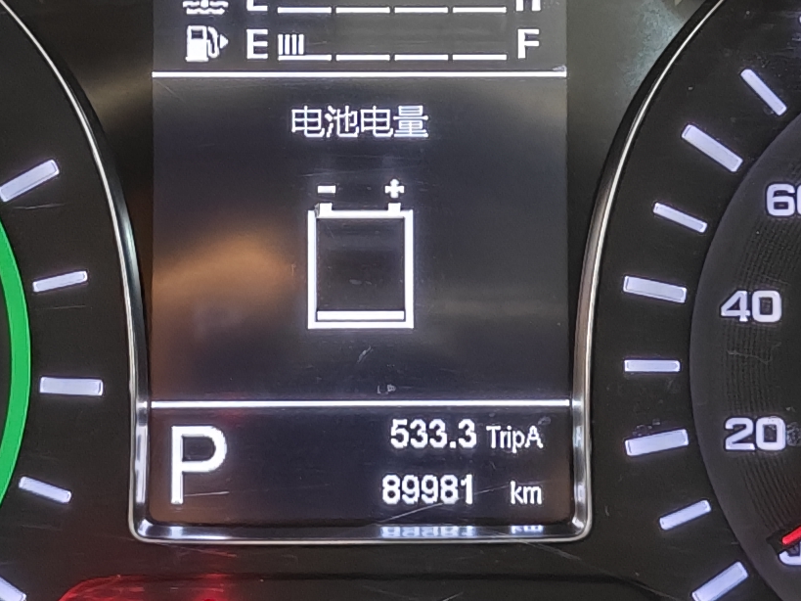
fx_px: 2661
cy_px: 247
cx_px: 364
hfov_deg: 17.1
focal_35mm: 115
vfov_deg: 12.9
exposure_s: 1/25
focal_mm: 8.7
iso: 2500
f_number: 1.9
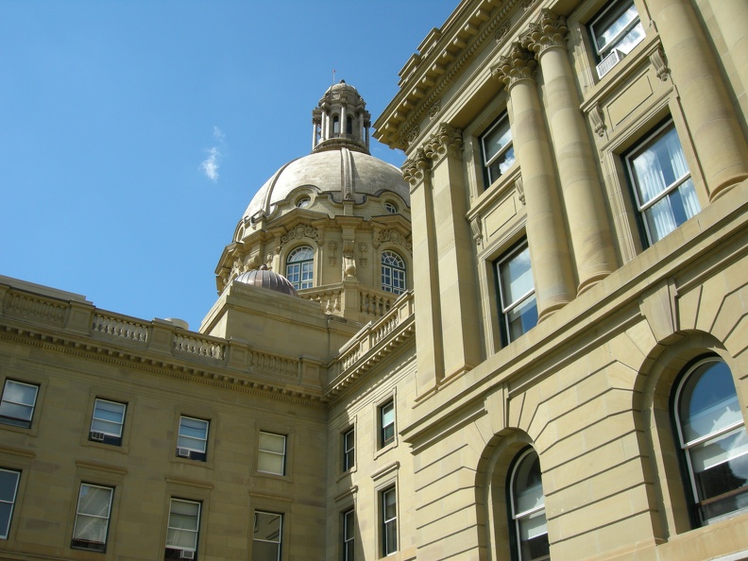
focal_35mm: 36
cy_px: 280
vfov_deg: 39.7
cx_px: 374
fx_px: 778
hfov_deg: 51.4
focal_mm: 7.5
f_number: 5.4
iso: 64
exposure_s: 1/230
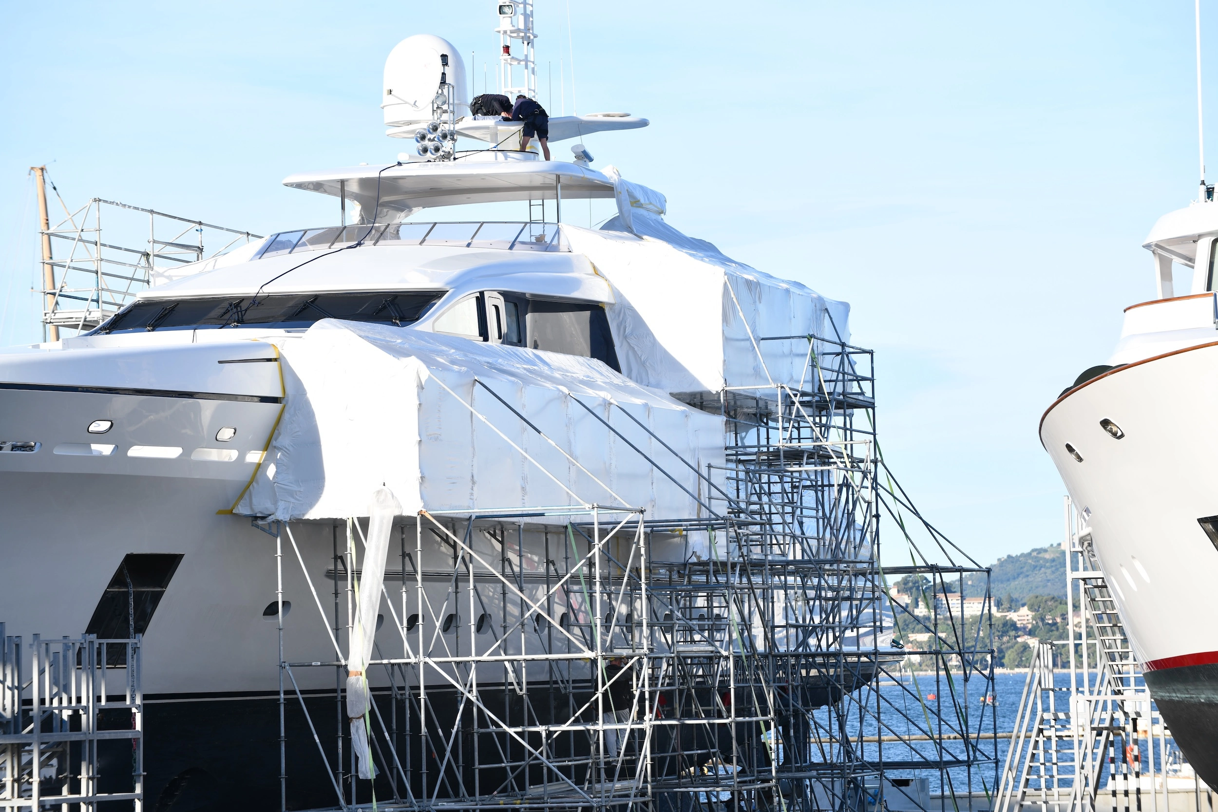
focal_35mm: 155
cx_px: 609
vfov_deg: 8.9
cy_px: 406
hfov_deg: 13.2
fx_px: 5244
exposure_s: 1/200
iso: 100
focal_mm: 155
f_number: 6.3
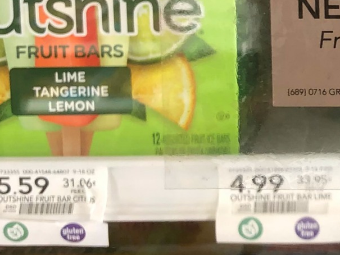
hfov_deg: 25.5
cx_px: 306
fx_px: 727
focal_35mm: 74
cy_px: -7
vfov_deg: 19.3
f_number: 1.8
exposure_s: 1/120
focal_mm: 4
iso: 50
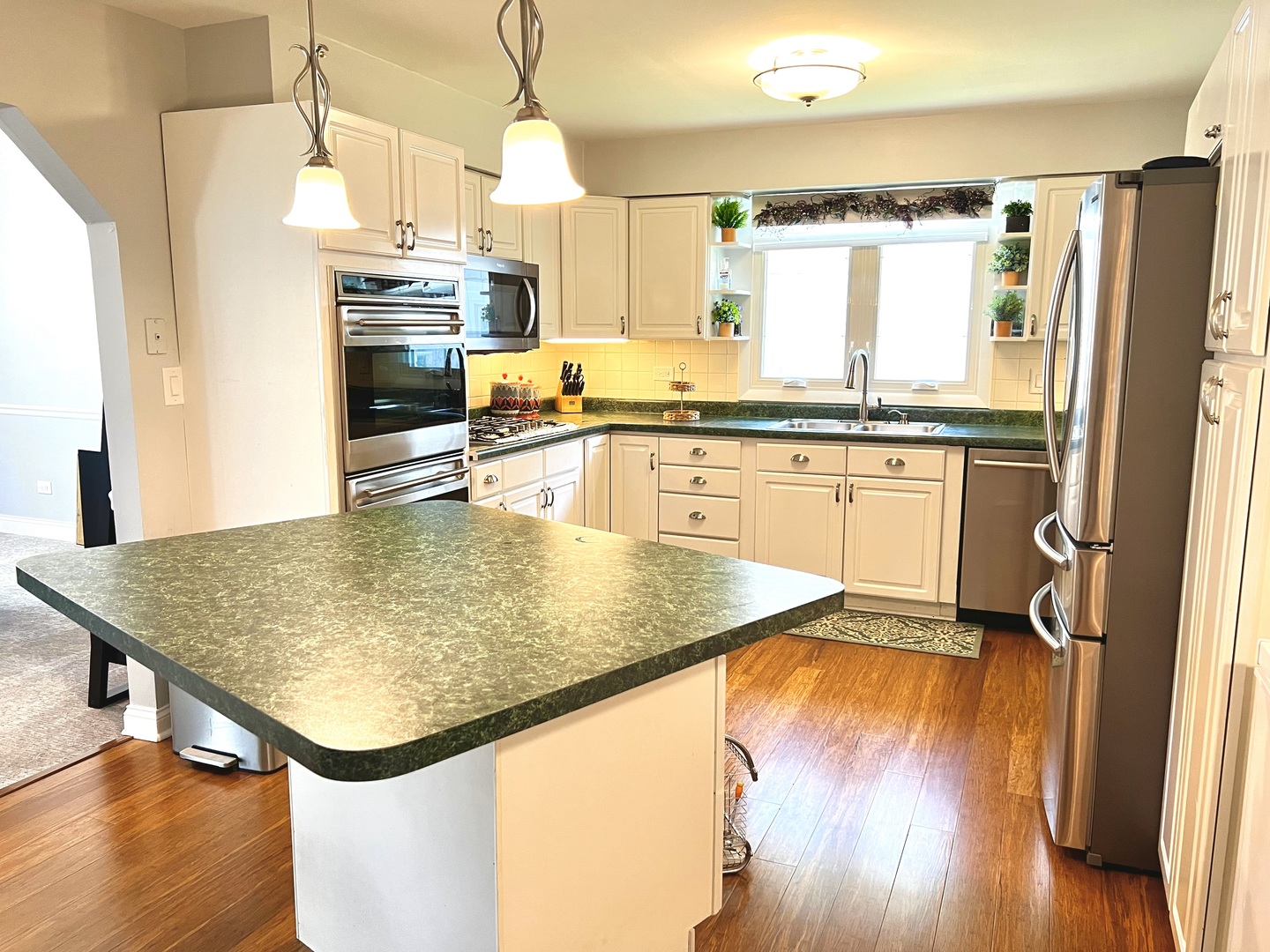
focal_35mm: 26
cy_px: 476
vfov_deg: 53.1
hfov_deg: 67.3
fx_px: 954
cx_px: 635
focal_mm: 5.7
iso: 160
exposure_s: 1/60
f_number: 1.5
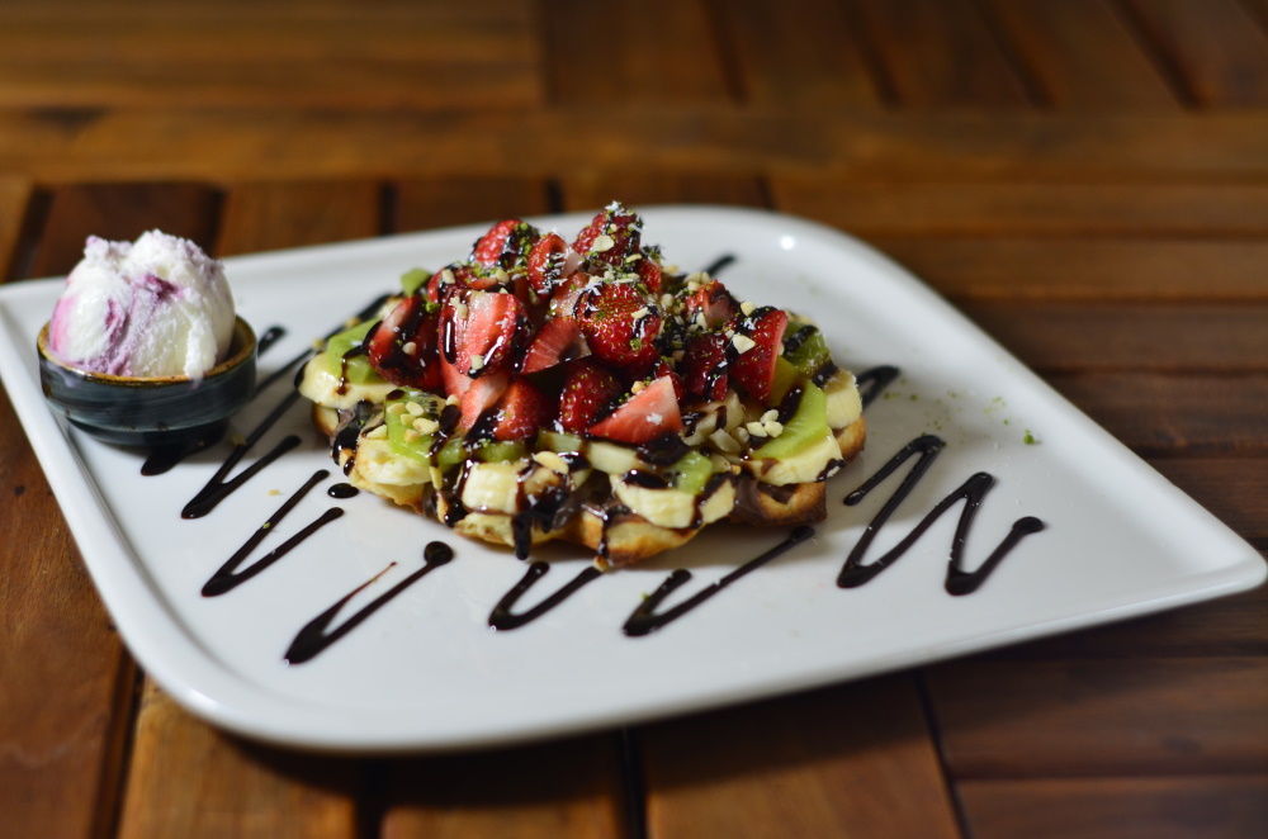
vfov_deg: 18.1
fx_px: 2636
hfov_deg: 27.0
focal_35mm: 75
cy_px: 420
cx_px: 634
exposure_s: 1/180
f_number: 2.4
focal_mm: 50
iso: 280
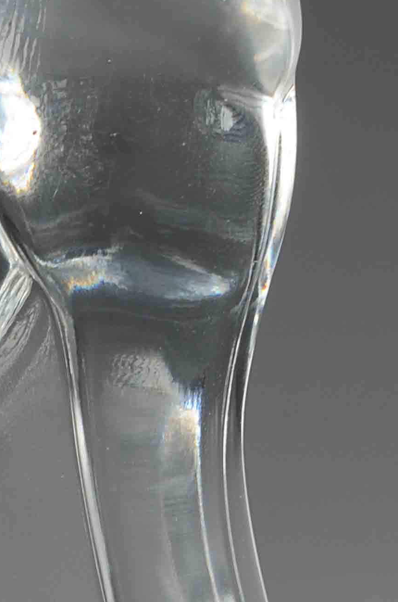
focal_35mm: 296
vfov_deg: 7.0
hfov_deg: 4.6
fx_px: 4932
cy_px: 239
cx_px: 98
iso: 100
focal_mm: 52
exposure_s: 1/80
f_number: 16
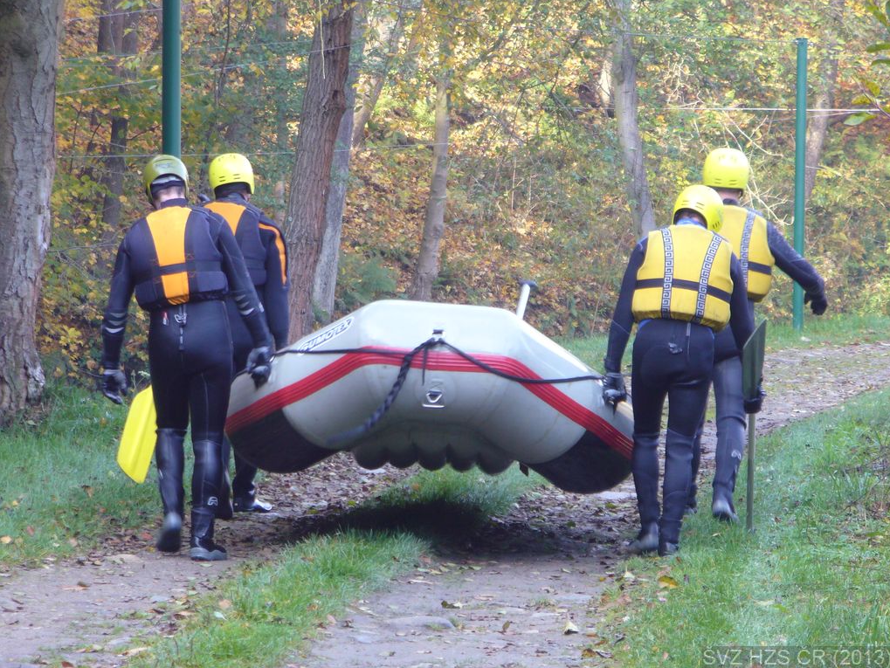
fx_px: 5736
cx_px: 446
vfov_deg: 6.7
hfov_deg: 8.9
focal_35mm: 223
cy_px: 334
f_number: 4.5
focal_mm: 36.6
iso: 100
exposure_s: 1/40
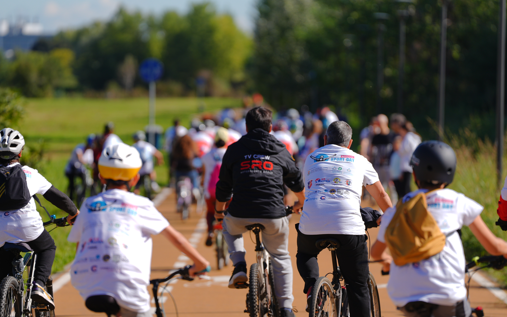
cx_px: 237
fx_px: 3330
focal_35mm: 241
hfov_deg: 8.7
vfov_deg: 5.4
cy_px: 189
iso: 64
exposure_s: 1/1250
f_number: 3.2
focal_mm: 200
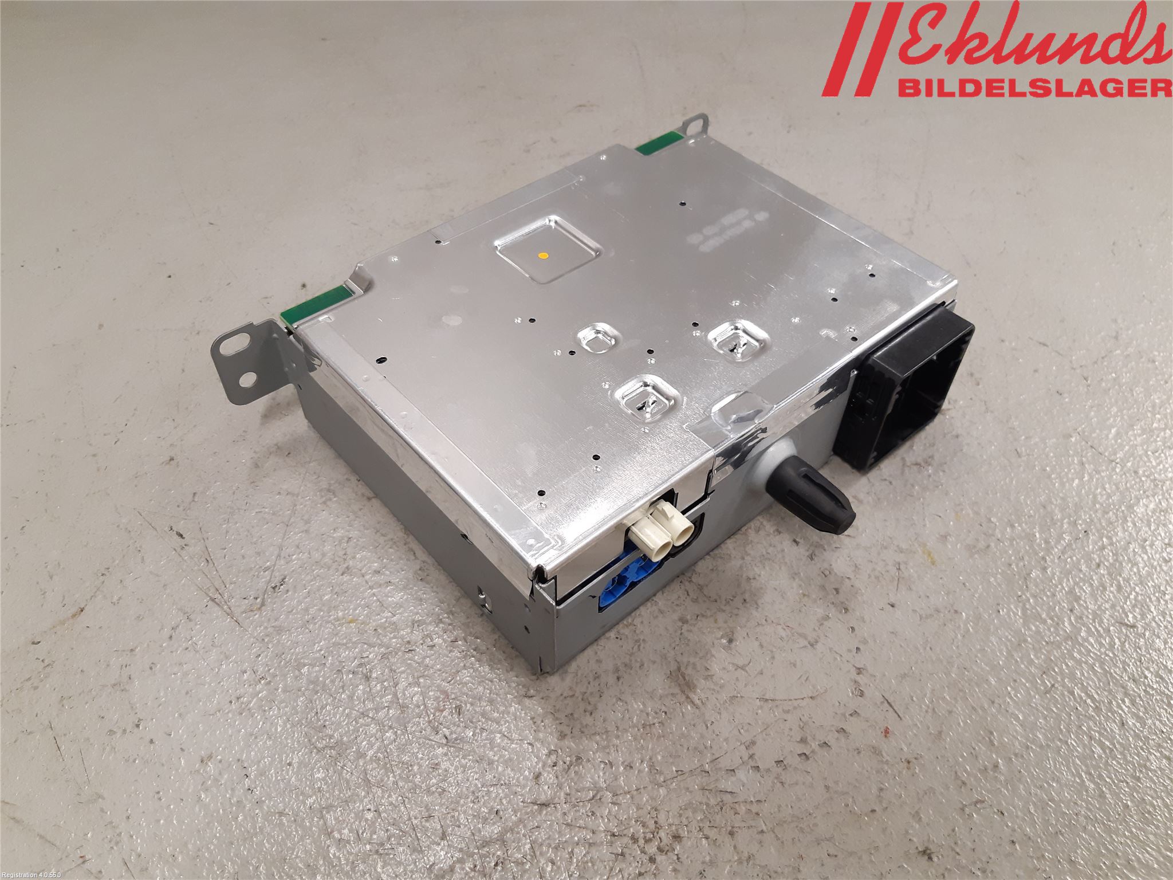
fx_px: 881
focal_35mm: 26
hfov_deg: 67.3
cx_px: 586
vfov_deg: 53.1
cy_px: 440
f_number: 1.7
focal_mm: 3.93
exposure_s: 1/50
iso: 160
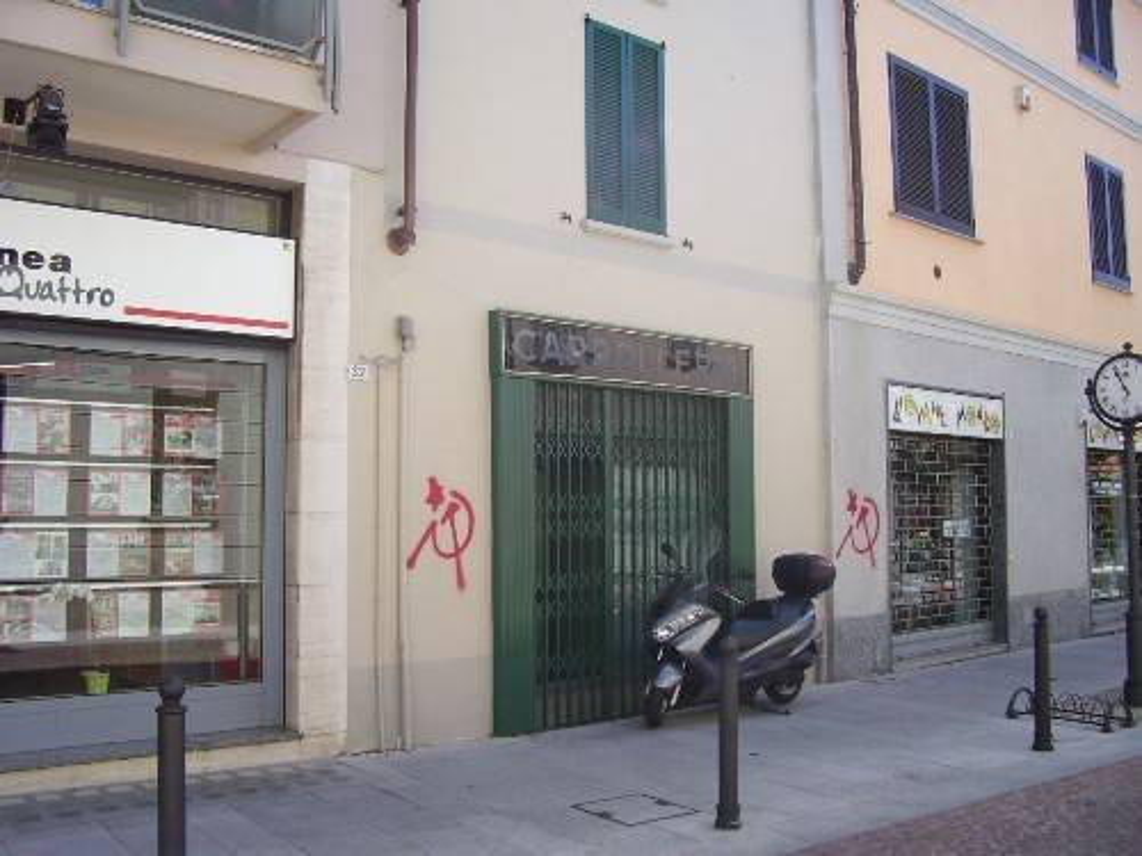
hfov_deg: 54.0
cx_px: 571
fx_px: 1122
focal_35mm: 34
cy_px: 428
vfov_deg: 41.8
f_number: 2.7
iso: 80
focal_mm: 5.6
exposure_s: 1/500
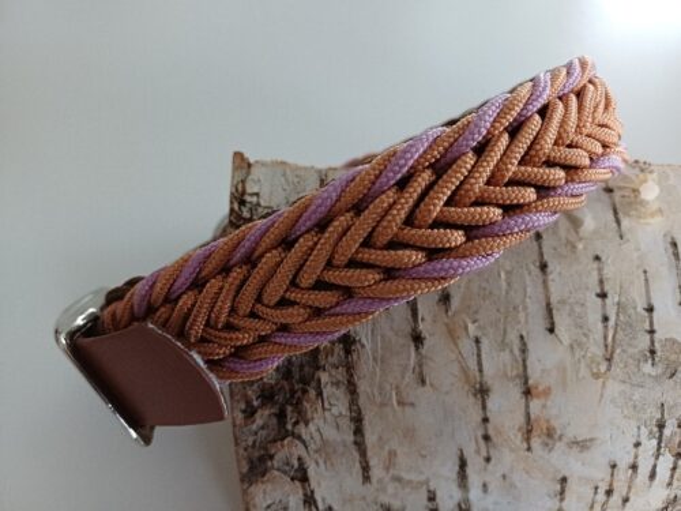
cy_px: 256
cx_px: 340
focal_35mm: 25
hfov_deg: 69.4
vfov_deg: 54.9
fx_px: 492
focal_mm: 4.65
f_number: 1.8
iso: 500
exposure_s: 1/25
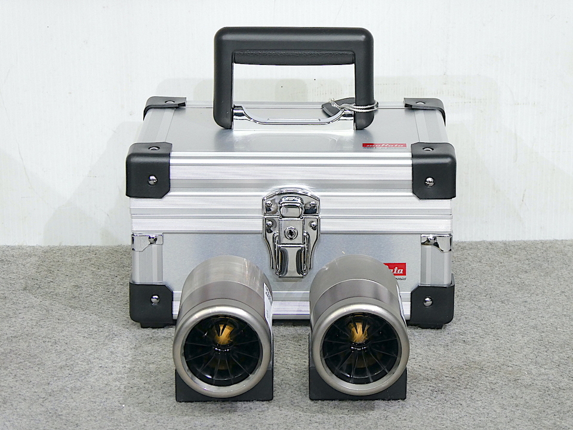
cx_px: 286
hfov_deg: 18.5
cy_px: 215
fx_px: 1755
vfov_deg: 14.0
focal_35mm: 106
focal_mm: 19
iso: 200
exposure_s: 1/10
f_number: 5.1
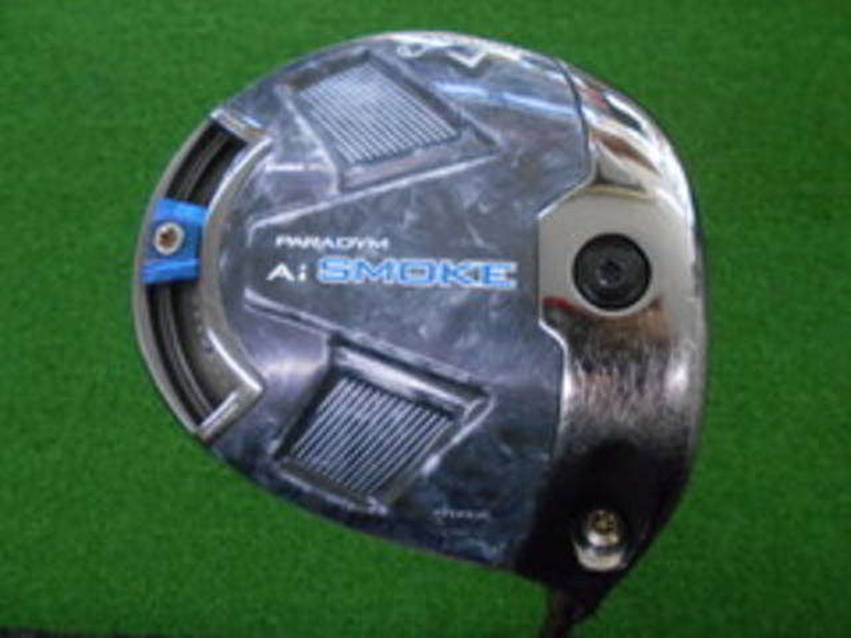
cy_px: 319
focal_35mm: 26
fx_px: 639
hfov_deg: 67.3
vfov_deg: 53.1
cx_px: 426
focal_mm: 4.6
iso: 800
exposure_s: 1/200
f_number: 3.2
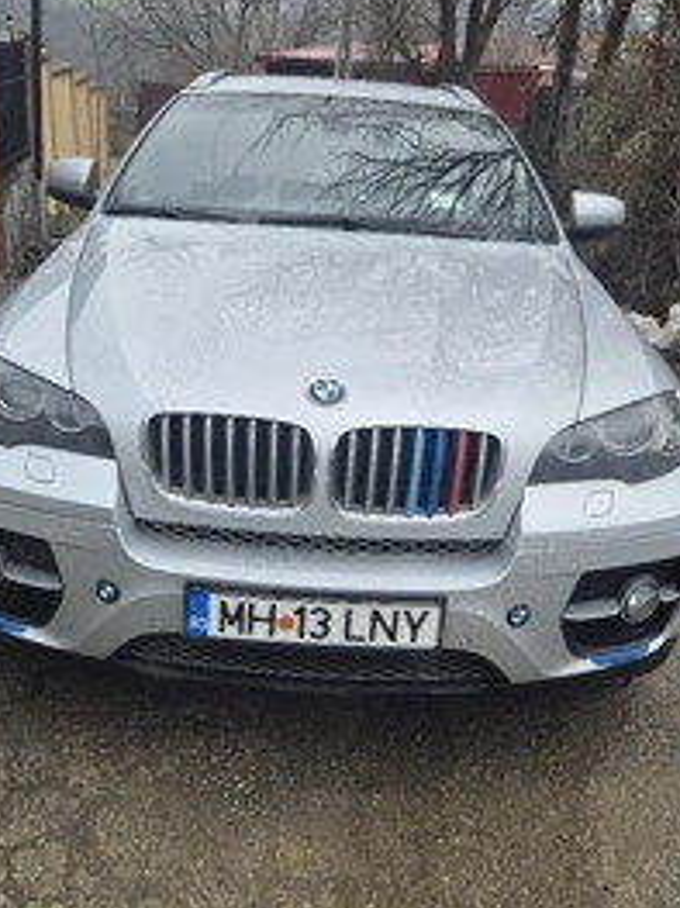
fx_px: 917
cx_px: 318
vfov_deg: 52.3
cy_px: 359
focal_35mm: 35
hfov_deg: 40.6
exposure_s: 1/588
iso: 25
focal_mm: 5.4
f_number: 1.8
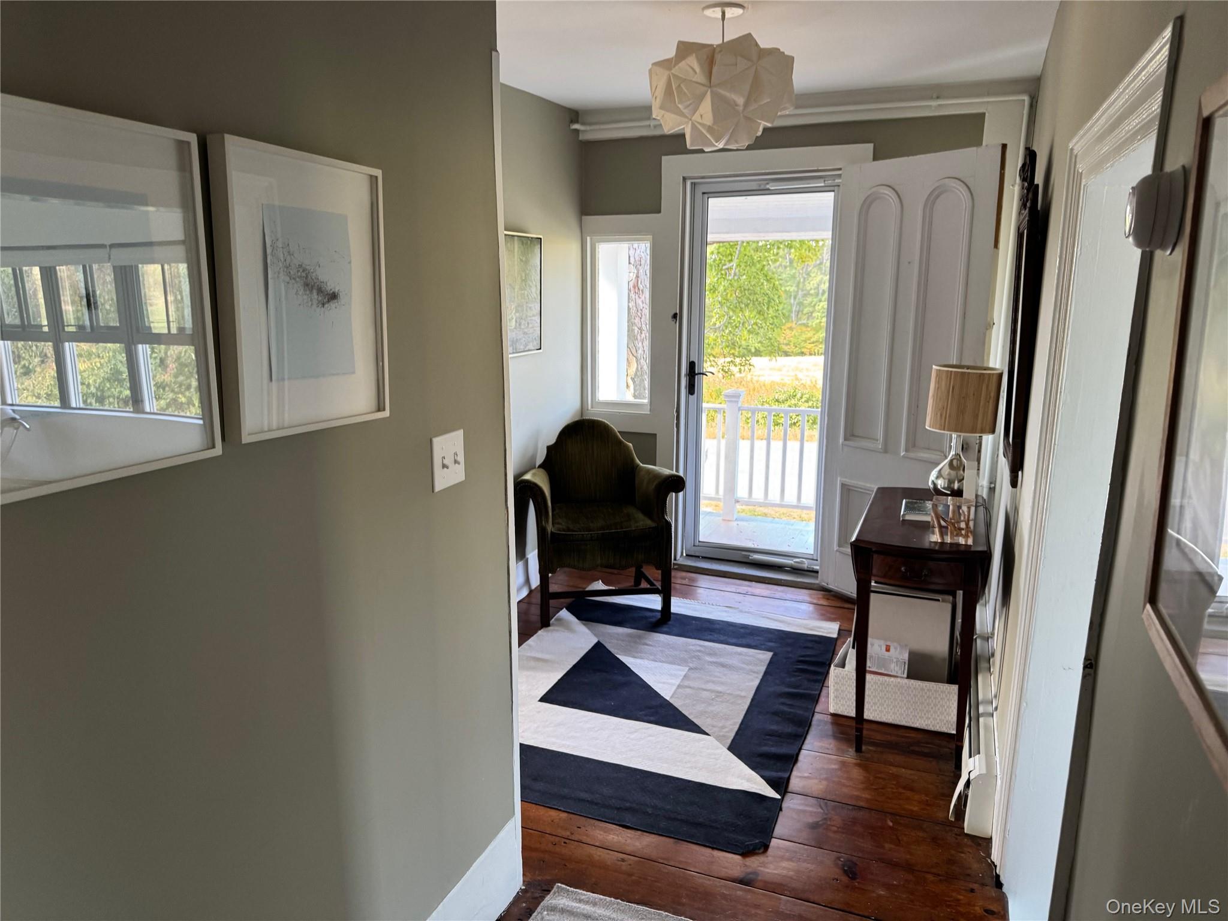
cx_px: 614
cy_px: 460
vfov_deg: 56.8
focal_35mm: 24
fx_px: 851
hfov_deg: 71.6
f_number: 1.78
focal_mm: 6.76
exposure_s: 1/60
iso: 250
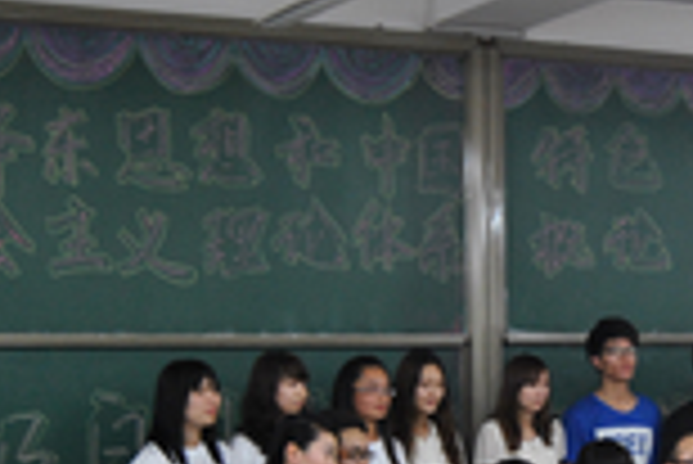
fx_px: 1888
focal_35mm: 98
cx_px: 567
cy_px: 417
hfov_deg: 20.5
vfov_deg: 13.9
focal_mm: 24
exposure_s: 1/30
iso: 500
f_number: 3.8
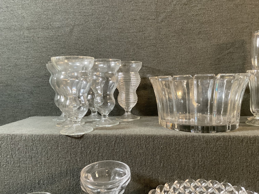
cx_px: 130
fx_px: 217
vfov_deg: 48.2
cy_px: 97
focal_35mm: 29
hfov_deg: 61.7
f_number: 1.8
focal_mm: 3
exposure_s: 1/60
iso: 200
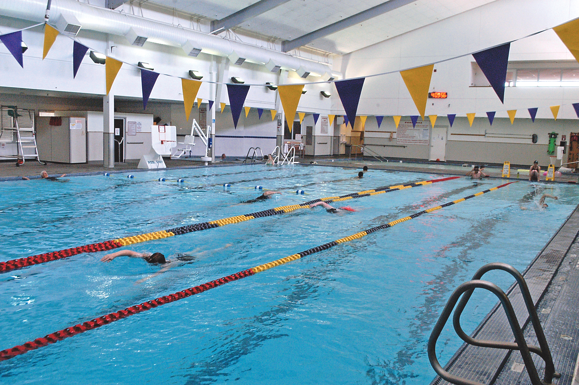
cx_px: 290
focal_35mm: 36
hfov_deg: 53.2
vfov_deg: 36.8
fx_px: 578
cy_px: 192
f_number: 6.3
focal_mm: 24
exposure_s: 1/160
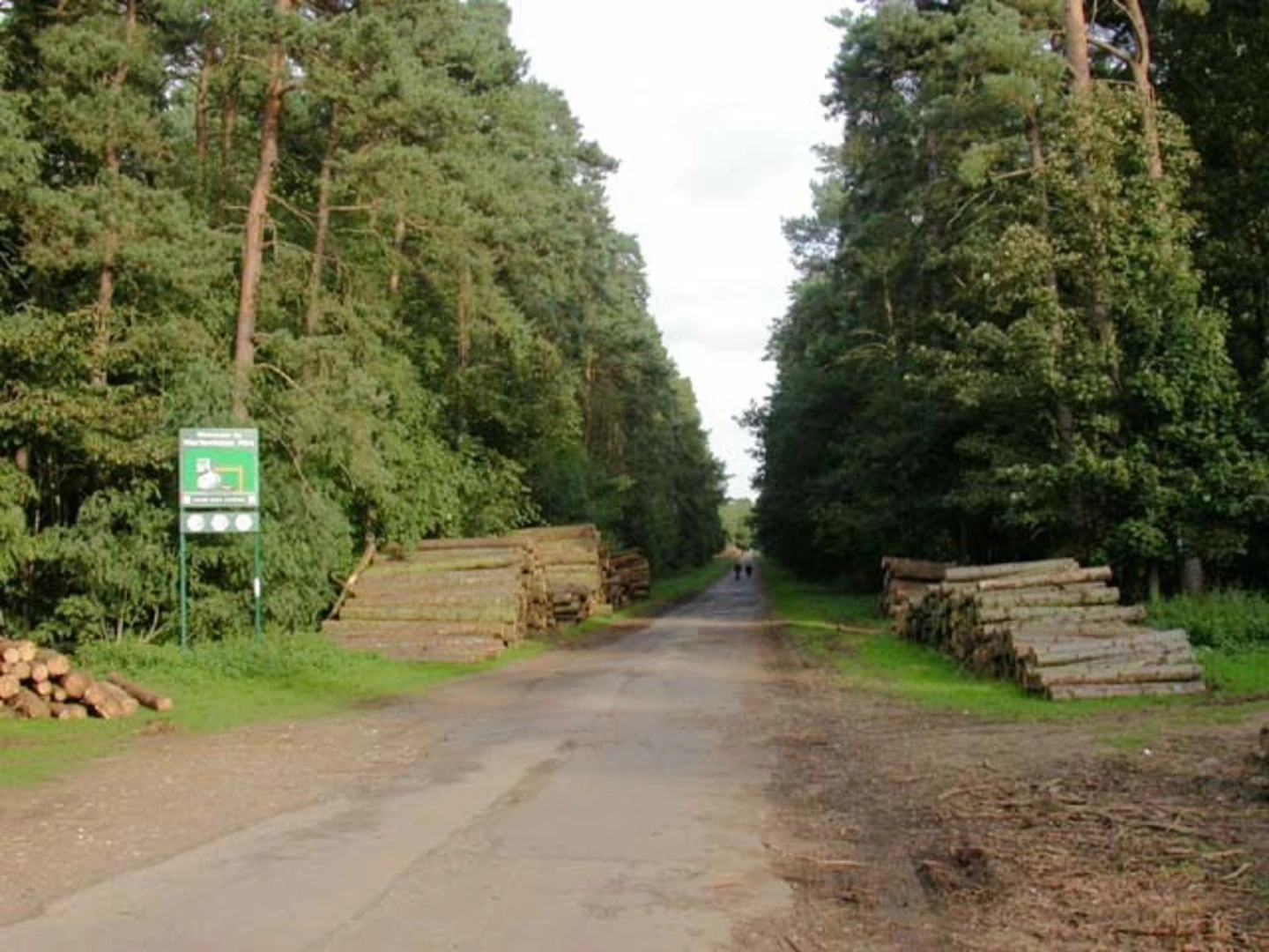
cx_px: 634
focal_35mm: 38
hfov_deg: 49.0
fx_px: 1393
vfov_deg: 37.7
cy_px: 476
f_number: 6
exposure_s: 1/187
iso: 100
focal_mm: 7.85
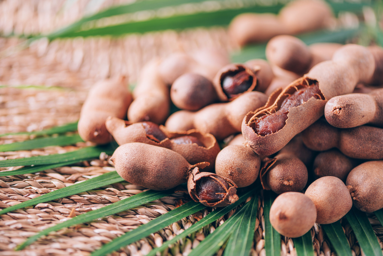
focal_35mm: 105
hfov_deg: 19.4
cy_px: 128
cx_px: 192
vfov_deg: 13.1
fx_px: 1117
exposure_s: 1/60
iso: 100
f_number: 3
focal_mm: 105
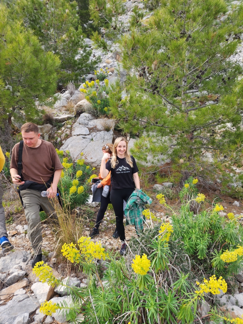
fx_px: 215
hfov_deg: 58.9
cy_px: 162
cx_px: 122
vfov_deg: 73.9
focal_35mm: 23
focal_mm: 6.4
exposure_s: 1/364
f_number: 1.8
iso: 12
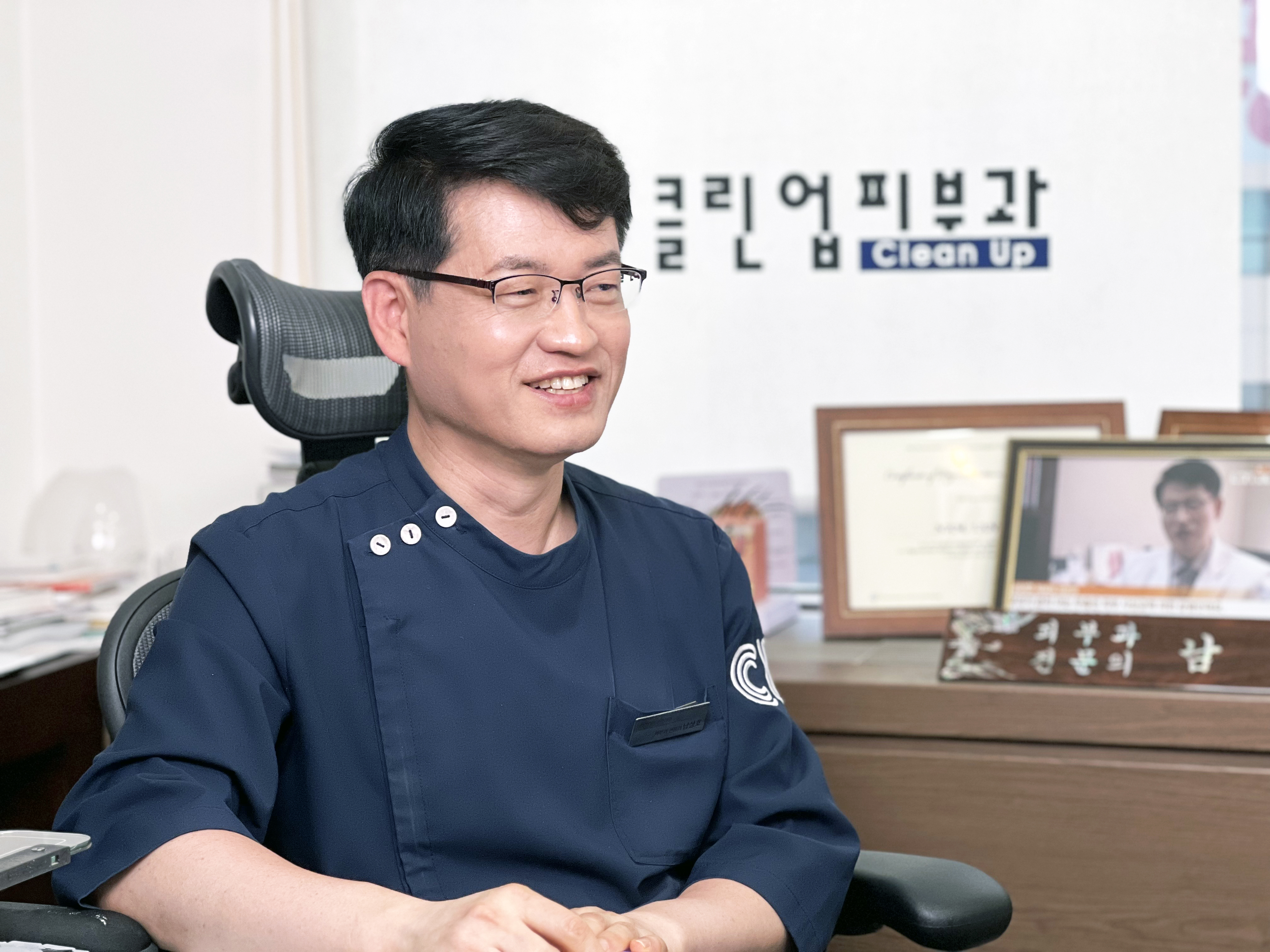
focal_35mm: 77
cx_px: 635
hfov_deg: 25.3
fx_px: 2825
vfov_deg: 19.1
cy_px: 476
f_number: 2.8
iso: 160
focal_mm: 9
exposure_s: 1/120
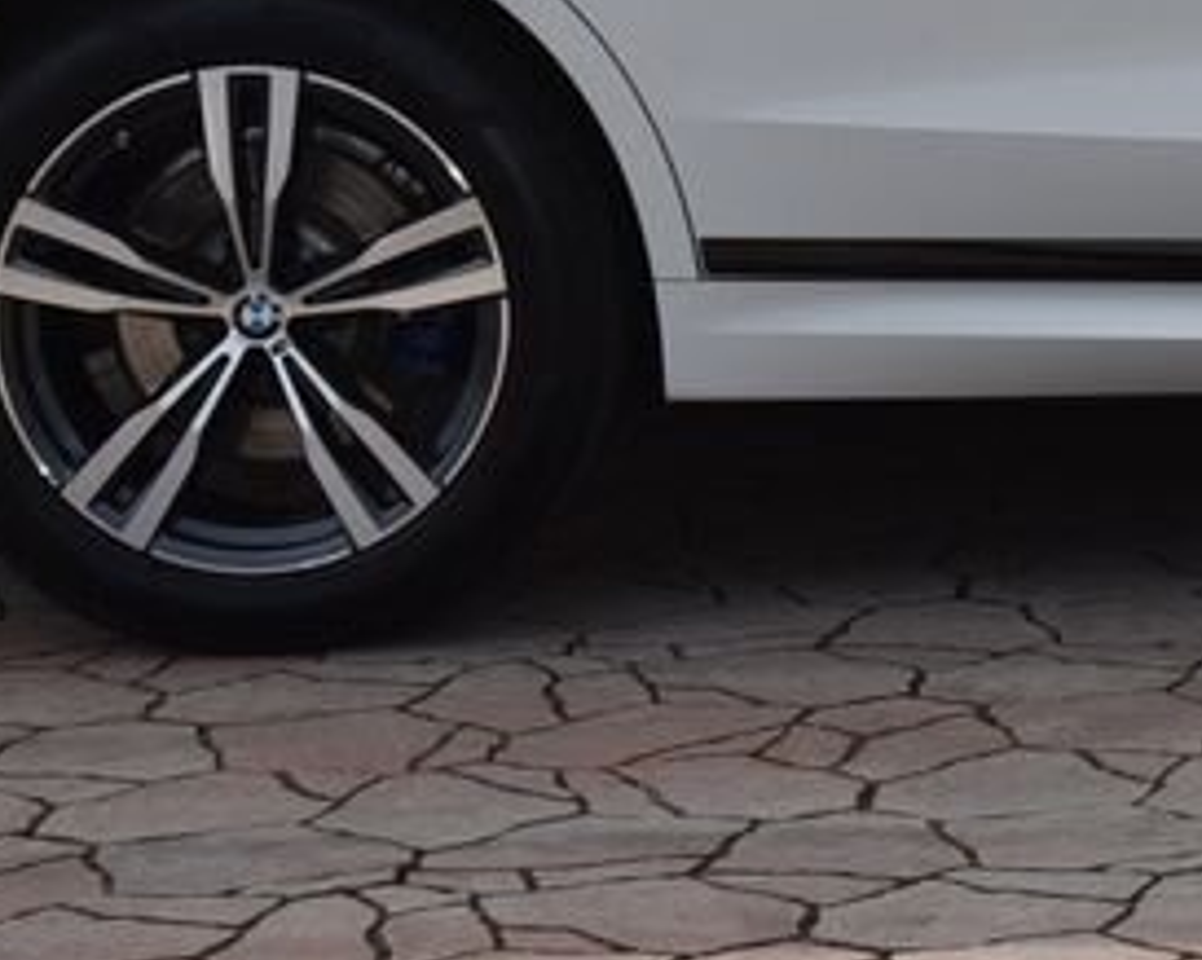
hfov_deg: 11.2
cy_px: -163
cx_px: 1519
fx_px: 6008
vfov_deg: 9.0
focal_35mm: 169
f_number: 18
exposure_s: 1/200
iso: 500
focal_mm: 48
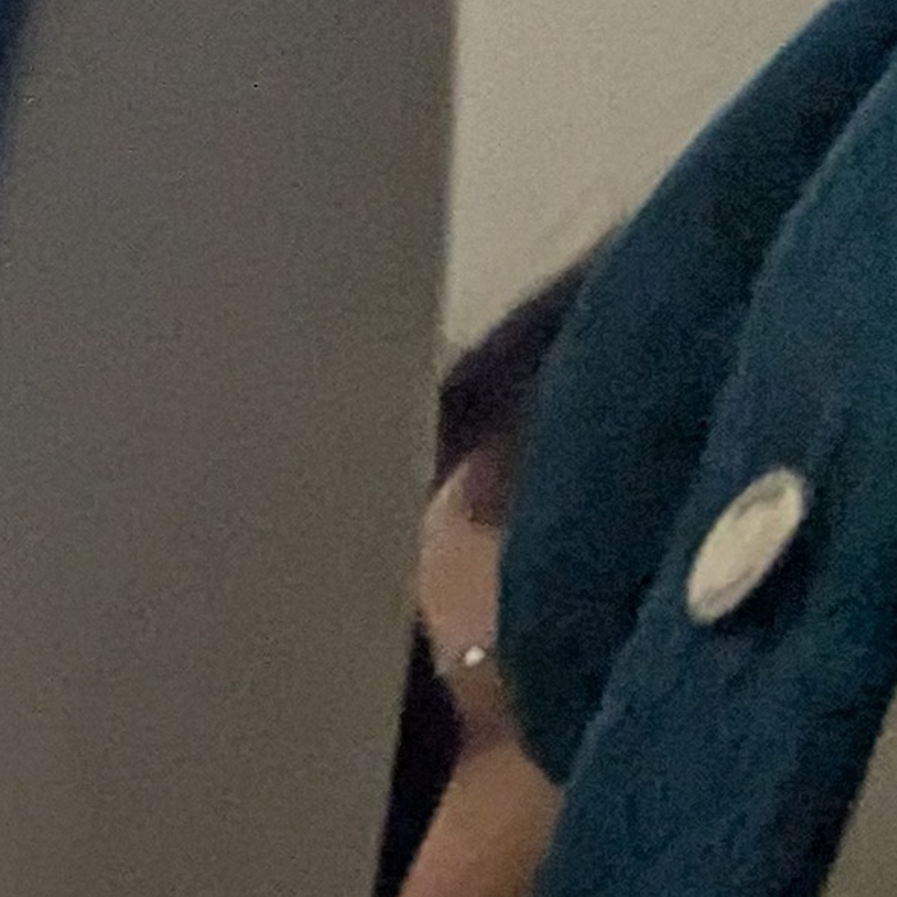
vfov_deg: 13.3
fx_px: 2844
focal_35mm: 97
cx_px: -1549
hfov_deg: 12.1
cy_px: 2156
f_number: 2.2
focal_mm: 1.83
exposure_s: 1/24
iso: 207
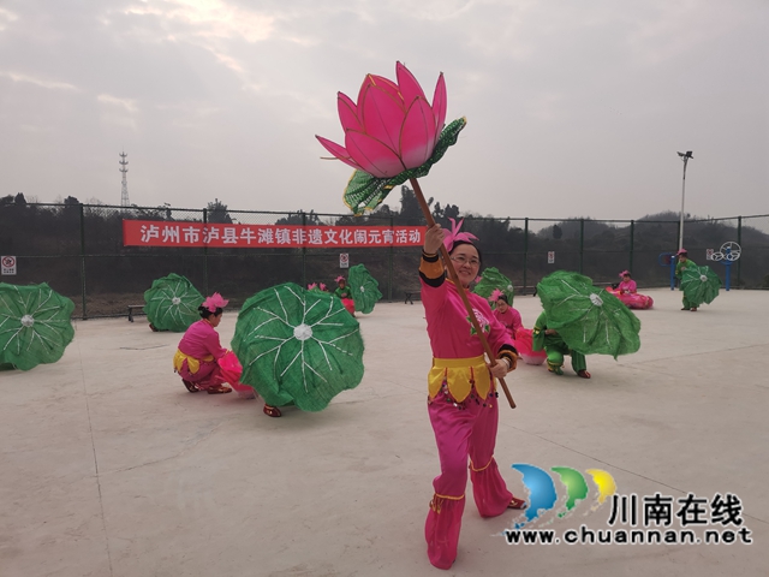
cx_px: 384
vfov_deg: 53.1
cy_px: 288
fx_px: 578
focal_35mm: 26
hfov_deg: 67.3
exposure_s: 1/1138
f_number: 1.8
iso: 50
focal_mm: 4.75
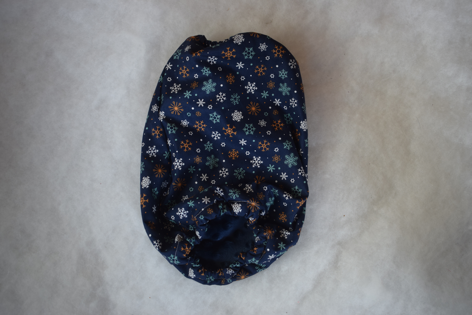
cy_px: 158
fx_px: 492
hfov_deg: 51.3
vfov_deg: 35.5
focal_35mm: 38
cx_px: 236
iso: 450
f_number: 4
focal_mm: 25
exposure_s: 1/60
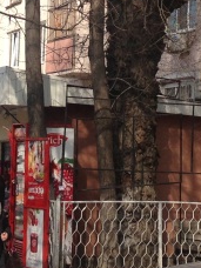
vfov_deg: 13.1
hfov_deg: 10.0
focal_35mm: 148
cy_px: -18
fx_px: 1146
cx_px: 87
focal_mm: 4.13
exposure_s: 1/1153
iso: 50
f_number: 2.4
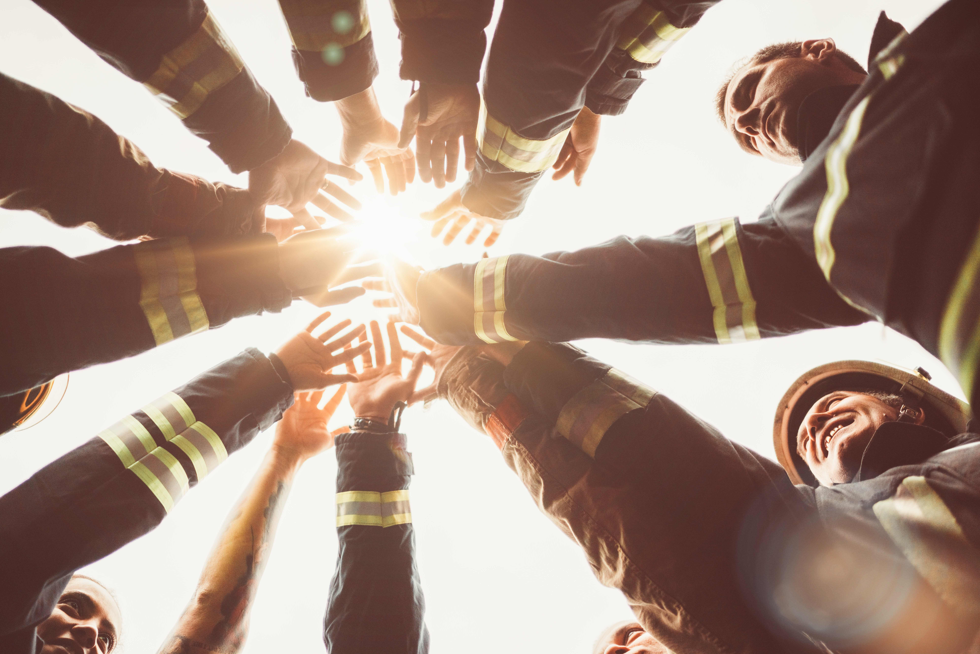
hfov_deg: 54.4
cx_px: 490
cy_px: 327
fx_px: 953
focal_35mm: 35
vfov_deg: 37.9
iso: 100
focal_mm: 35
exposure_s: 1/8000
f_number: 1.4
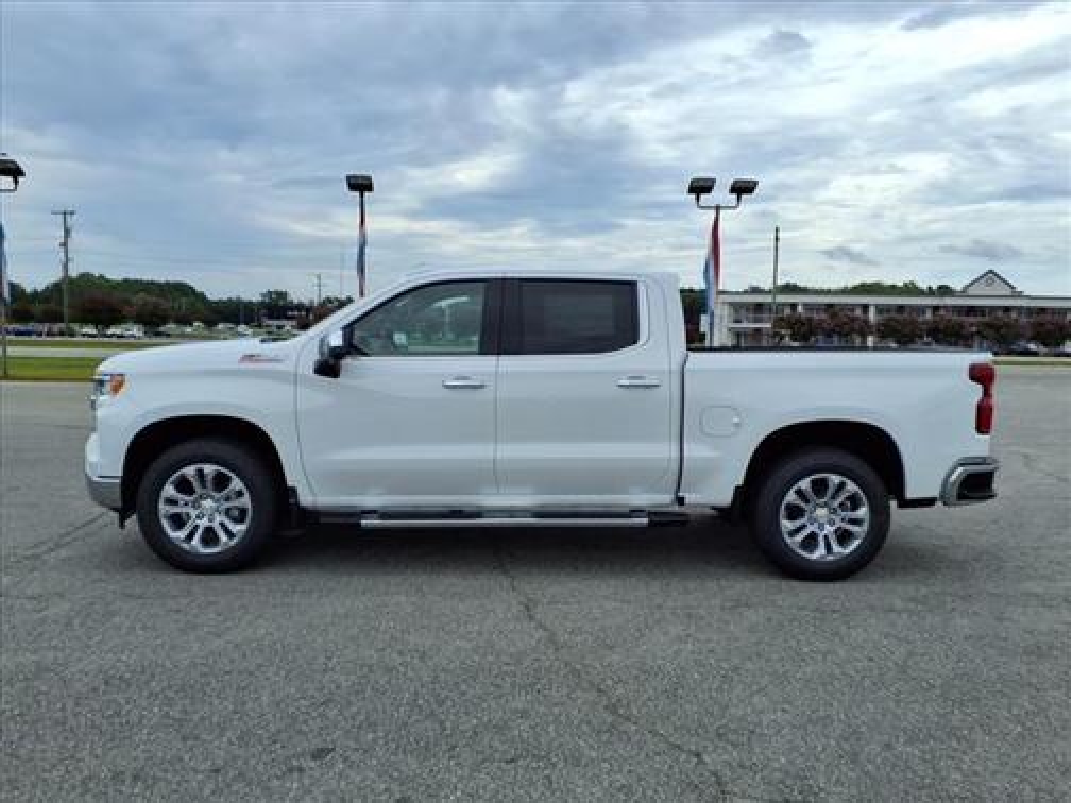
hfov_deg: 65.3
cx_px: 536
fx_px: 835
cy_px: 402
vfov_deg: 51.4
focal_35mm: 27
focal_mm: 3.58
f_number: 1.9
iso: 40
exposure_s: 1/1667
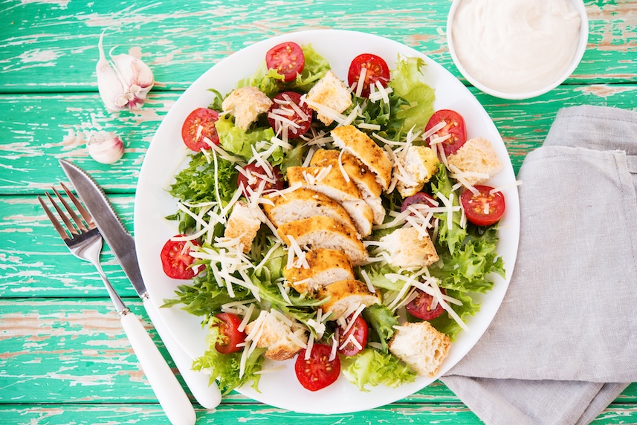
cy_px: 220
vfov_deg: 21.6
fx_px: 1115
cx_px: 322
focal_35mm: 63
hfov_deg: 31.9
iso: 200
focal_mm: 60
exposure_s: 1/100
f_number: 4
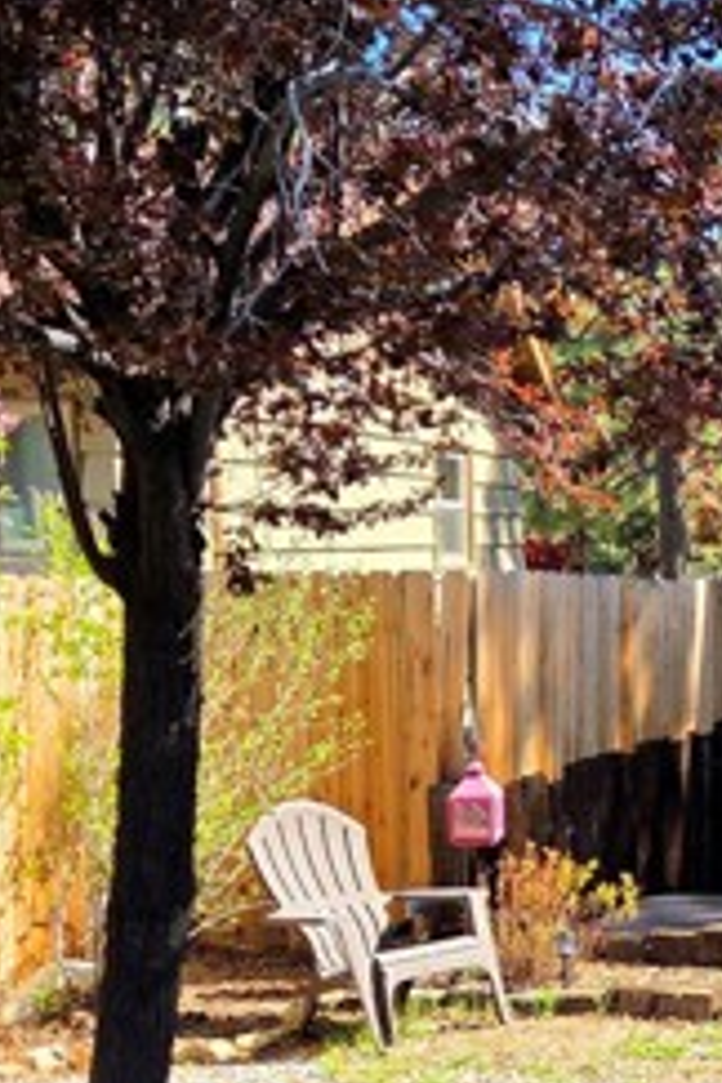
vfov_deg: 31.6
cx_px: 1061
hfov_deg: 19.1
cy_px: 735
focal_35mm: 63
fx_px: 1895
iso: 80
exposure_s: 1/2000
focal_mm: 5.4
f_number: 1.8
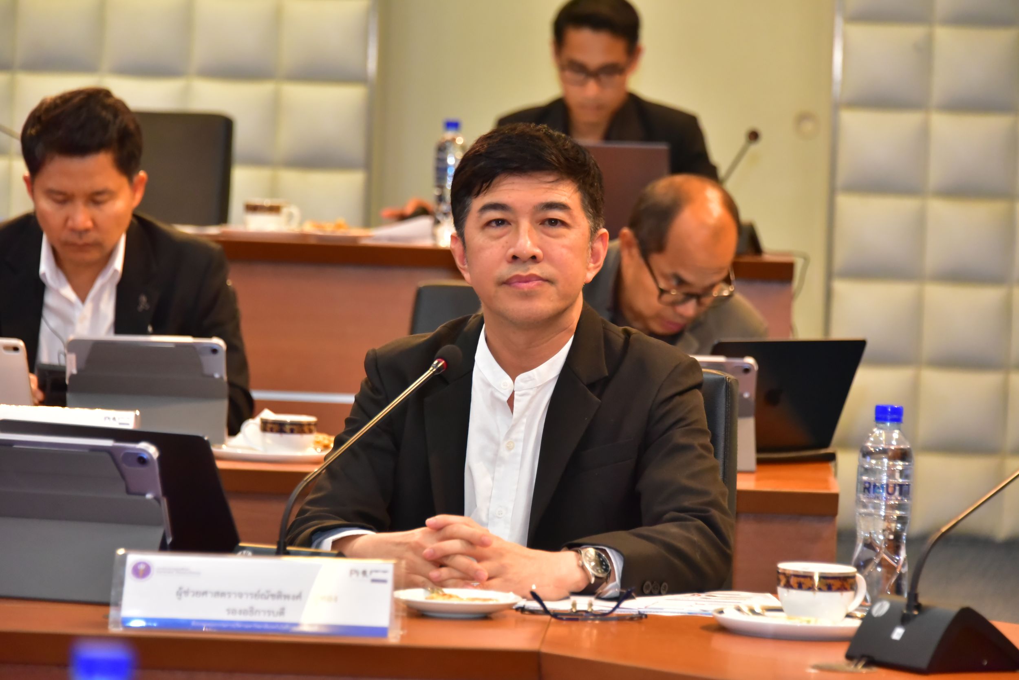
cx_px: 510
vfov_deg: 7.6
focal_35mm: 180
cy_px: 340
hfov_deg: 11.4
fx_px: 5097
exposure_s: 1/100
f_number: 5.6
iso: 6400
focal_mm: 180
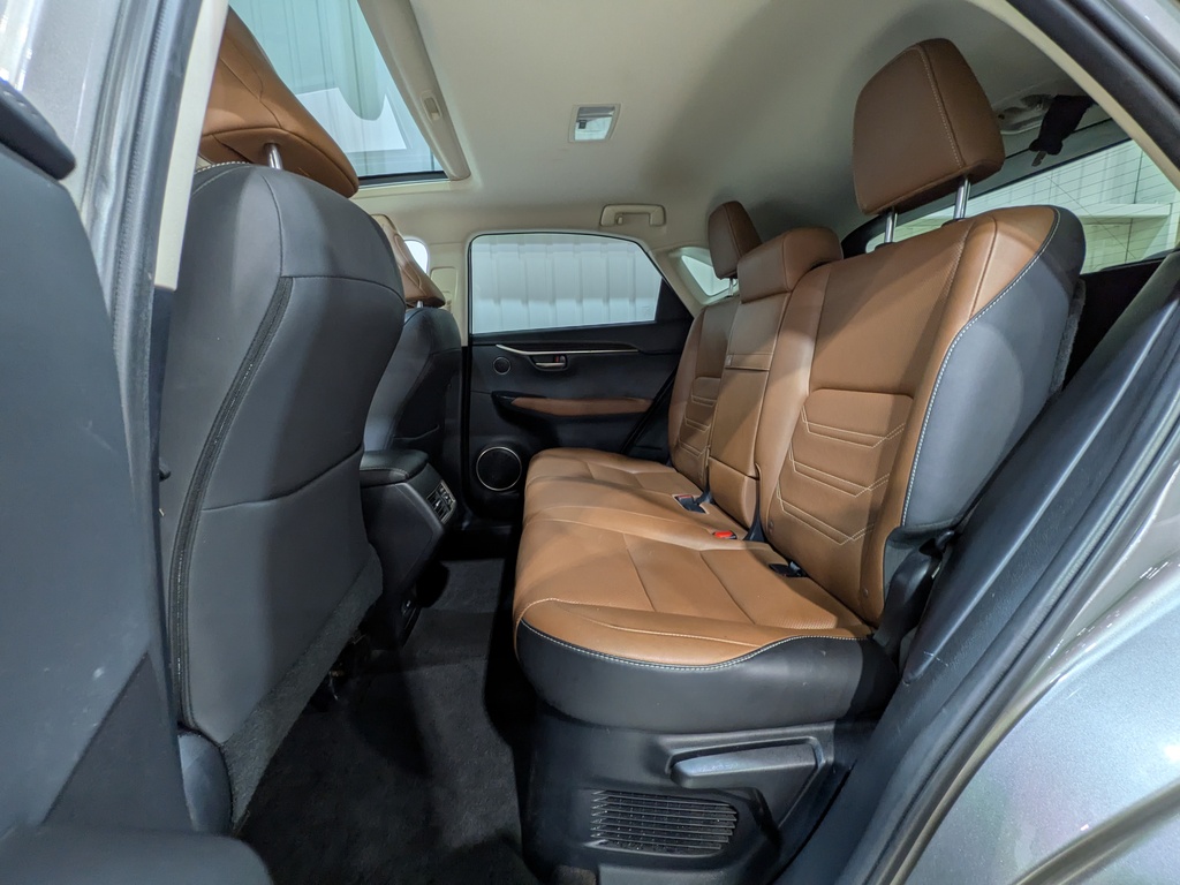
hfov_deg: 102.1
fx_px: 477
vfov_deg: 85.7
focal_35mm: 14
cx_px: 590
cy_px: 442
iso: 68
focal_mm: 1.83
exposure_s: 1/25
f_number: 2.2
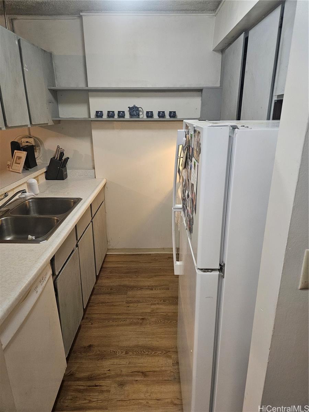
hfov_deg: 58.9
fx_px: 274
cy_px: 206
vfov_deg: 73.9
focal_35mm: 23
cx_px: 154
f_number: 1.8
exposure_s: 1/30
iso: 500
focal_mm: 5.4
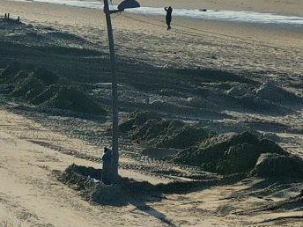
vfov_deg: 10.9
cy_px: 75
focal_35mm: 136
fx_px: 1190
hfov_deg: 14.1
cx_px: 348
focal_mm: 6.25
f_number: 2.4
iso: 100
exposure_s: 1/3401
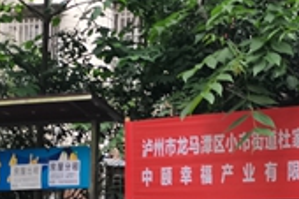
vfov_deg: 13.3
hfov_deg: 19.9
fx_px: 846
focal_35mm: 102
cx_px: 222
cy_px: 185
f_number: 1.8
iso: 80
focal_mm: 5.58
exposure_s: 1/100
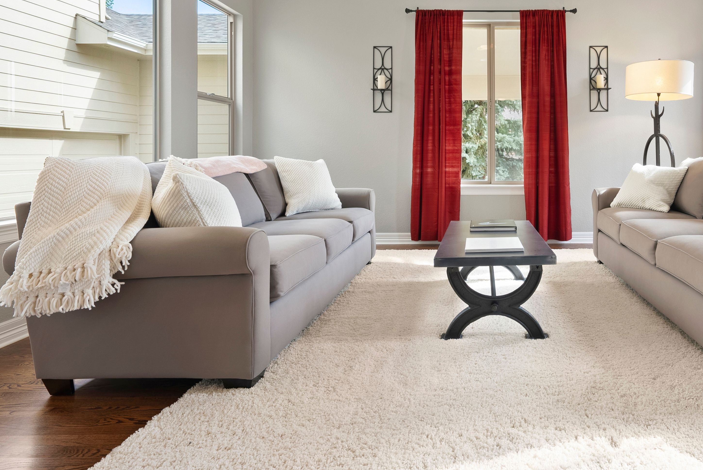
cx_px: 484
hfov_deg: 75.4
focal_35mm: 22
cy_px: 160
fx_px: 430
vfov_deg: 56.2
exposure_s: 1/3
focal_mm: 15
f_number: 9
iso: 500
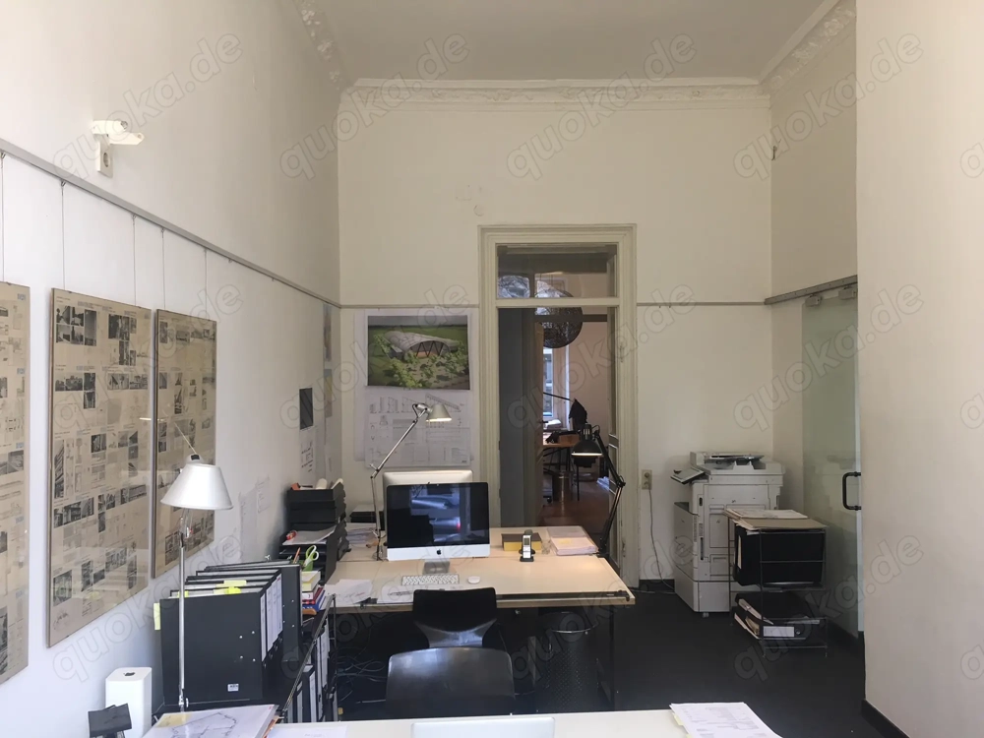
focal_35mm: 29
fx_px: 824
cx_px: 492
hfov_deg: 61.7
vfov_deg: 48.2
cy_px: 369
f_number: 2.2
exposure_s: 1/33
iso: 40
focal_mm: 4.15
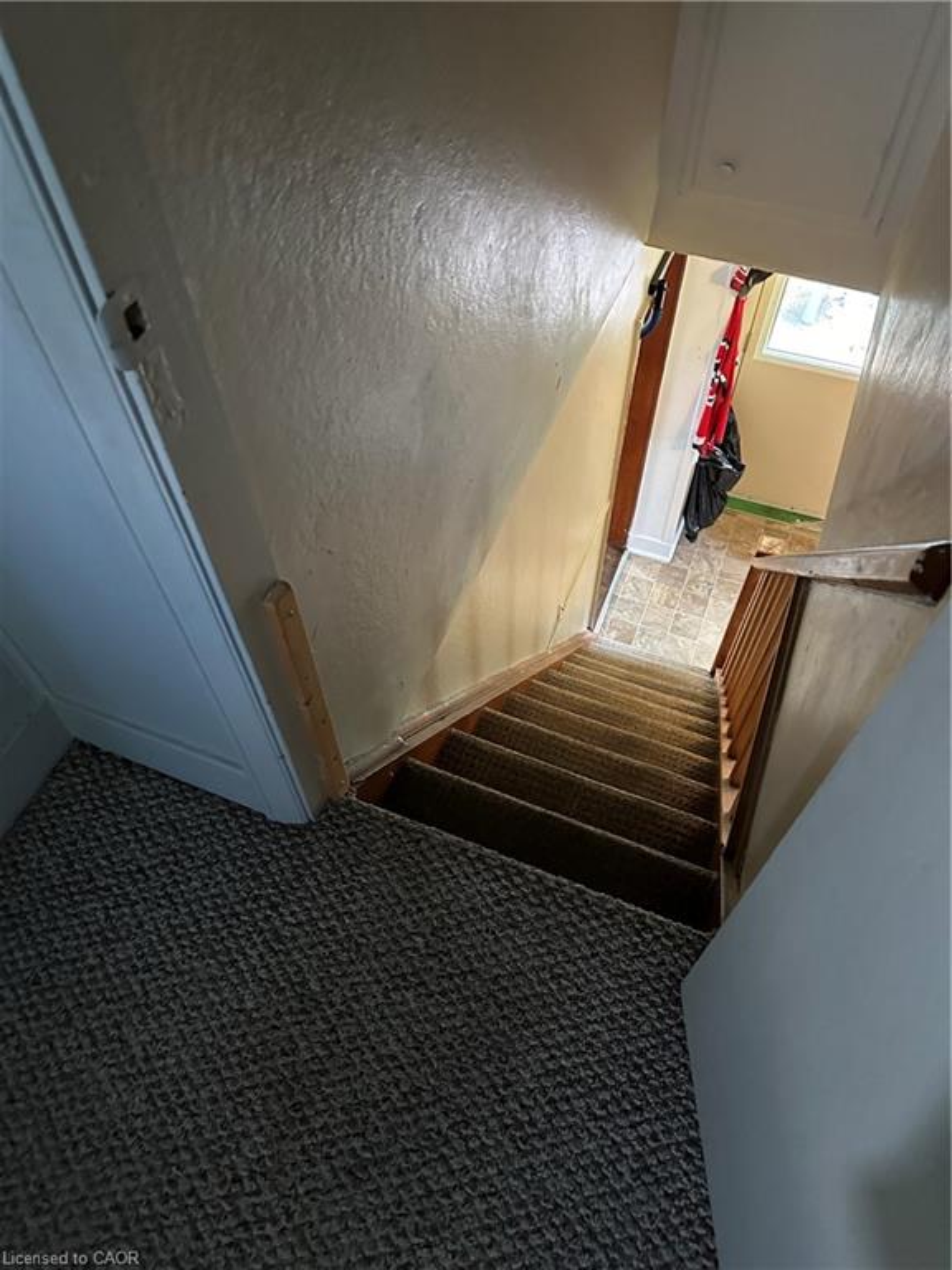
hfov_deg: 56.8
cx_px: 476
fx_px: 880
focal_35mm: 24
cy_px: 635
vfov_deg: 71.6
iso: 1000
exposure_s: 1/42
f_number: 1.78
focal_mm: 6.86
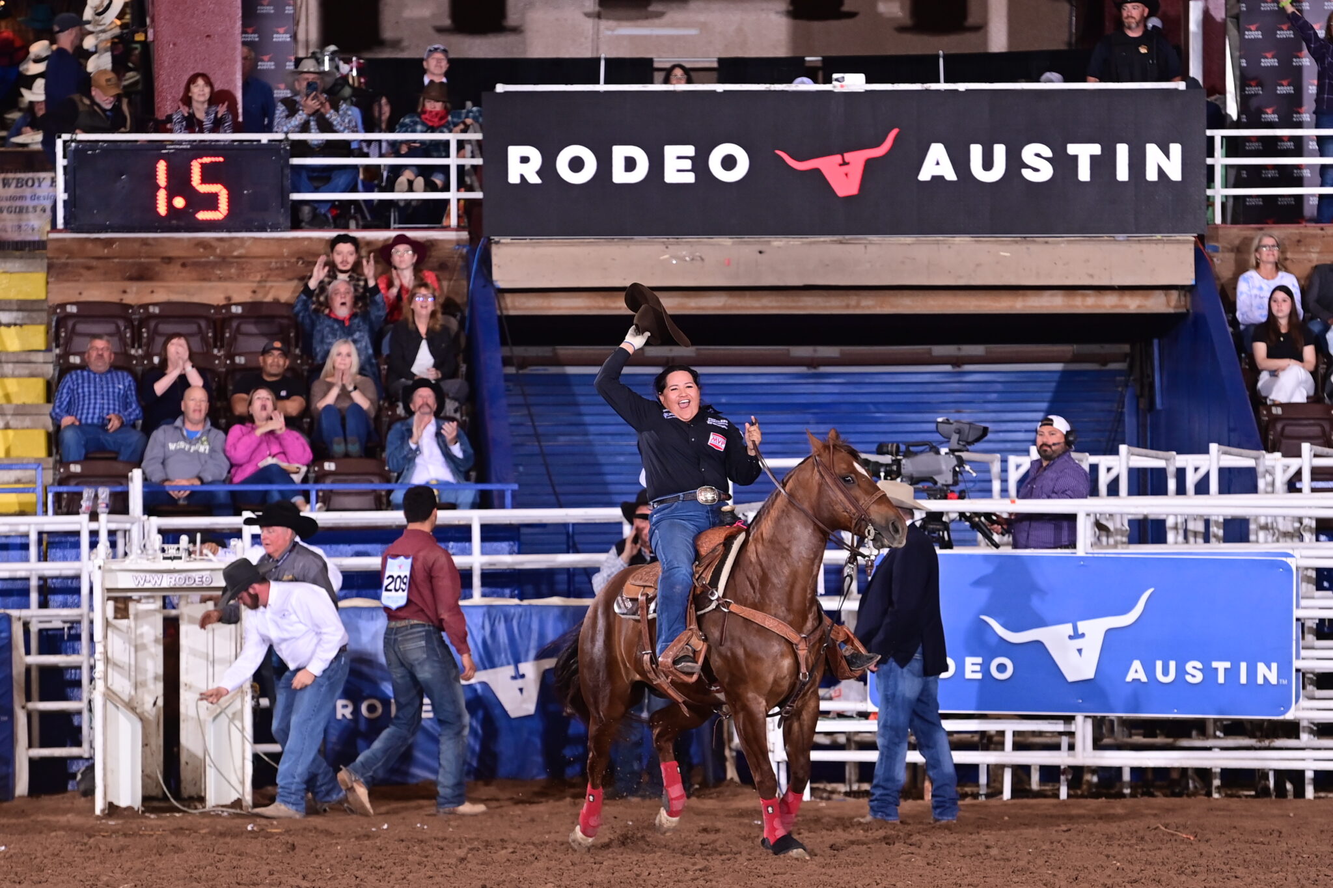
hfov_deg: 7.9
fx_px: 9700
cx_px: 666
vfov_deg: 5.2
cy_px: 444
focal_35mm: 262
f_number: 5.6
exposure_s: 1/250
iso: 1000
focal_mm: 175
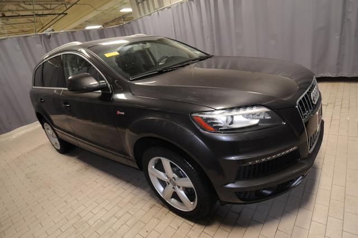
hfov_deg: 90.1
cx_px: 179
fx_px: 179
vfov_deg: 67.2
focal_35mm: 18
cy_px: 119
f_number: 4
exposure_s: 1/60
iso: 1000
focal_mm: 12
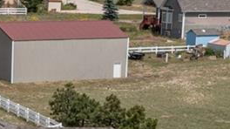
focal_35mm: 178
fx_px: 1085
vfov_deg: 6.6
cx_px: -48
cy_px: 262
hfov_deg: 11.8
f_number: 7.1
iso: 100
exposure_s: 1/640
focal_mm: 10.26
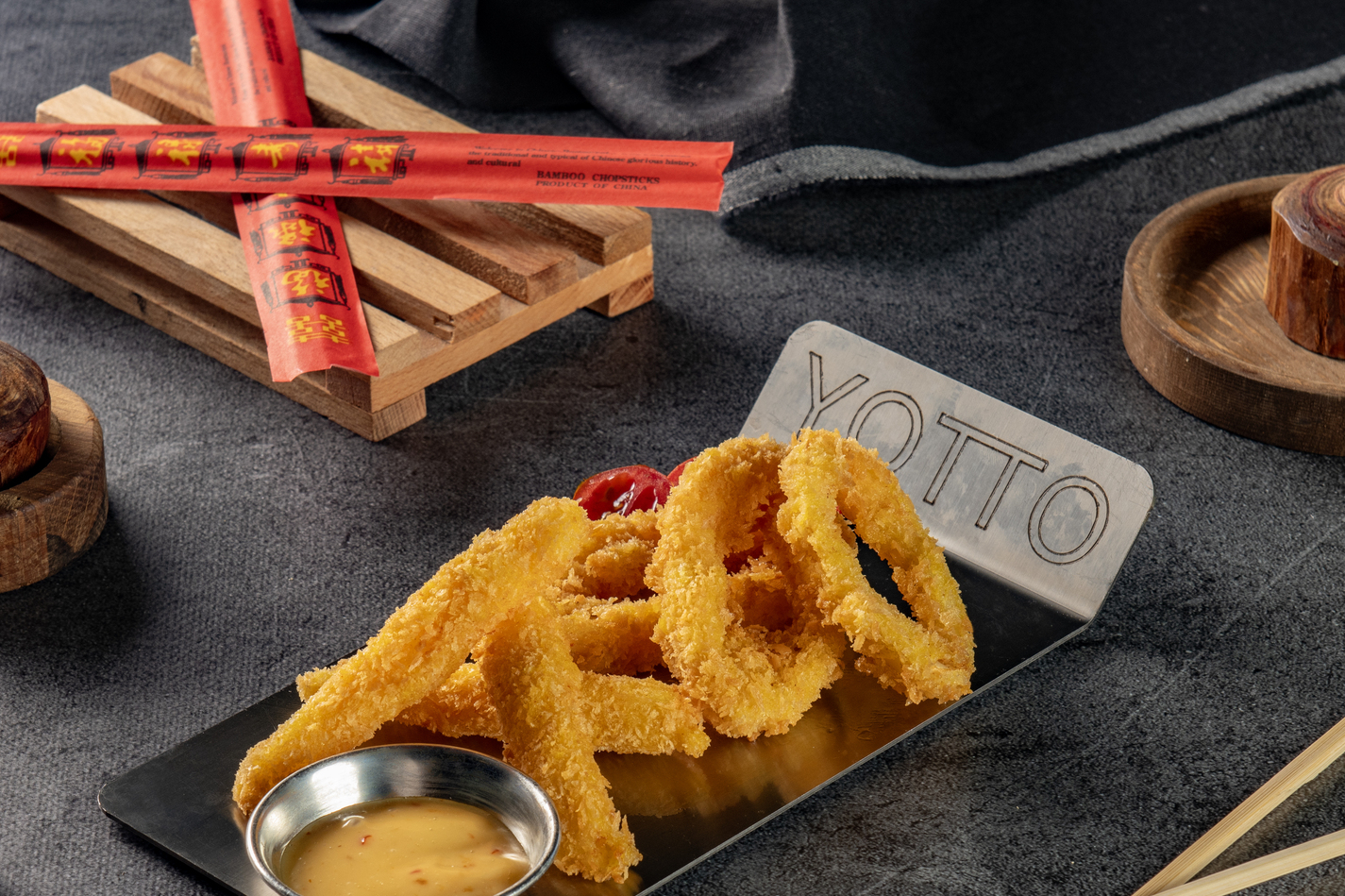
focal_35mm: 140
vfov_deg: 9.8
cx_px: 602
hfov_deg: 14.7
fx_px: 5228
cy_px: 587
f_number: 11
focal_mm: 70
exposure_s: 1/160
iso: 100
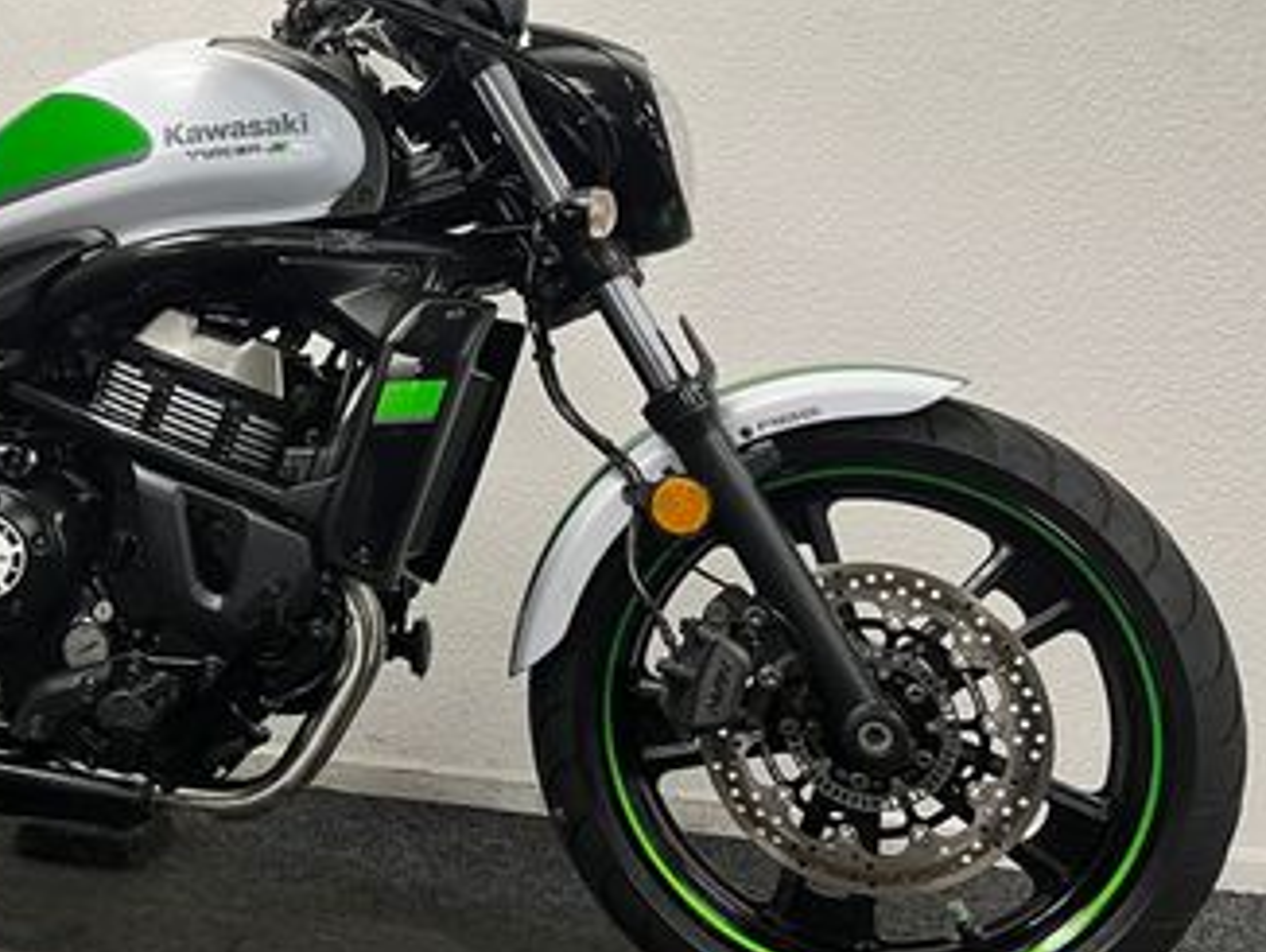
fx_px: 1867
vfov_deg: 28.5
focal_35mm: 51
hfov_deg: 35.3
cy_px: 350
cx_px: 128
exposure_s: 1/50
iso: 64
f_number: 1.6
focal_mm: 5.1
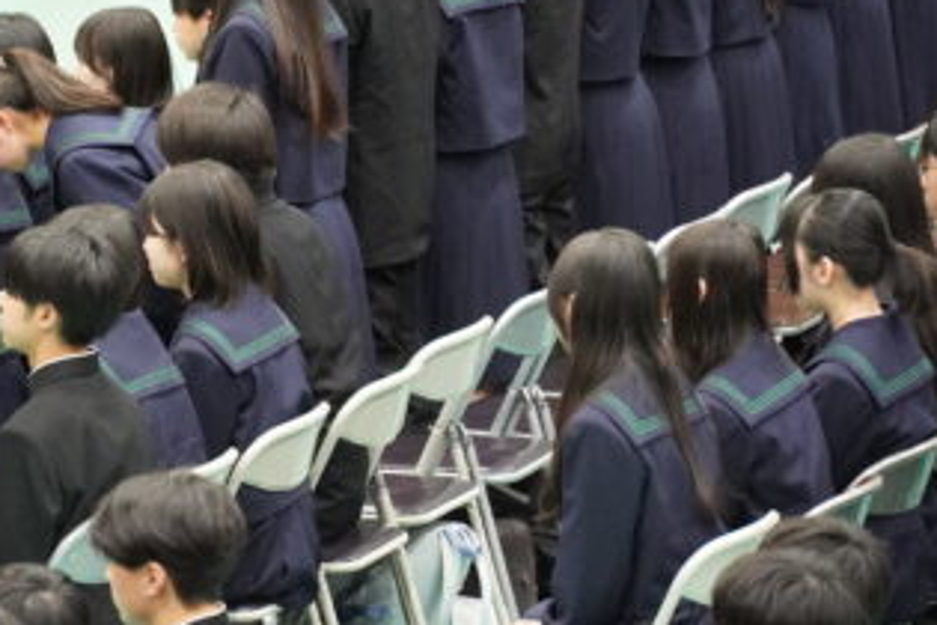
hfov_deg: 5.7
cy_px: 140
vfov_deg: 3.8
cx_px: 235
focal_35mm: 363
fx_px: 9445
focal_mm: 135
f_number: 5.6
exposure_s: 1/50
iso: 6400
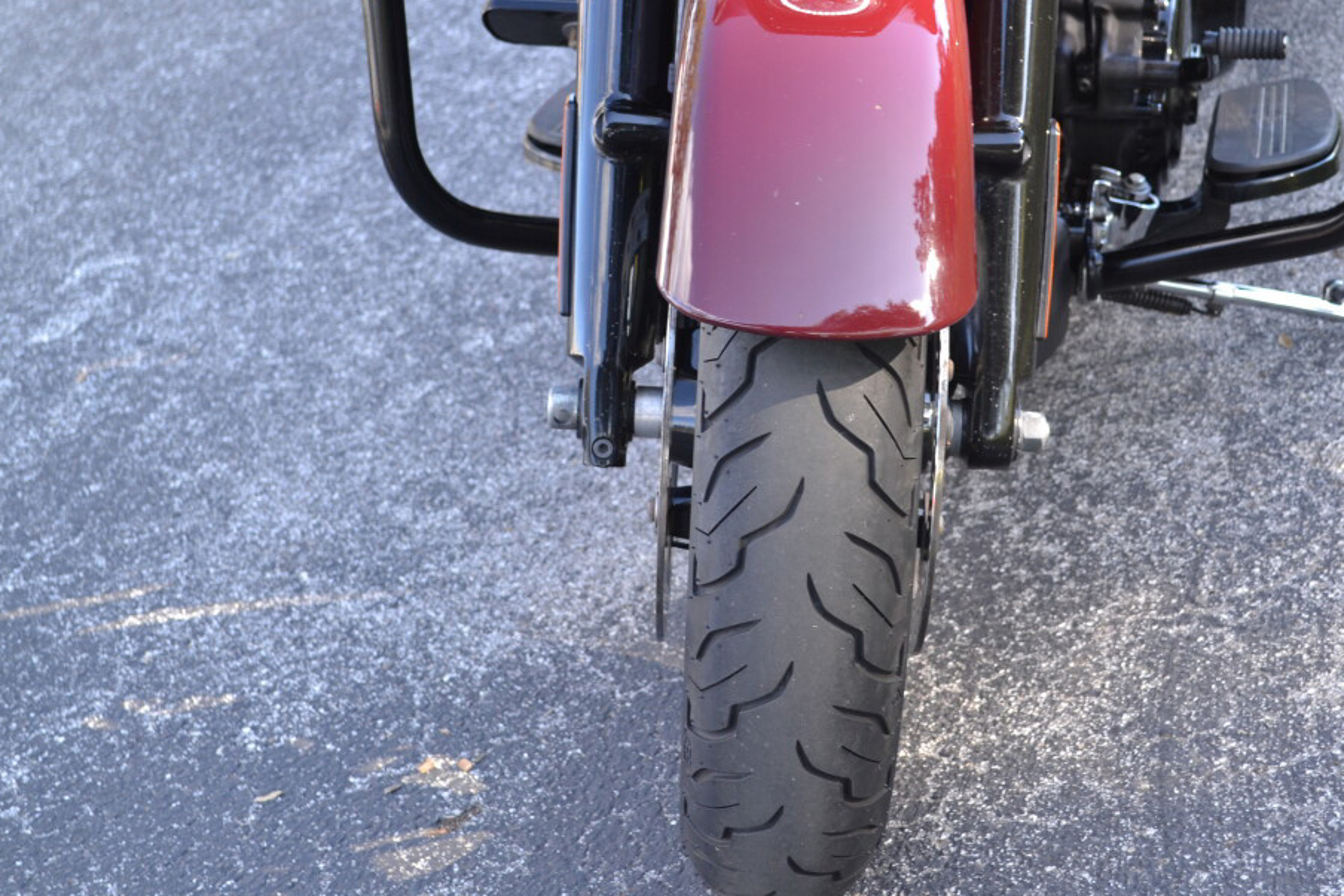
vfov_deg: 19.5
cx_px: 822
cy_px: 337
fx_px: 2601
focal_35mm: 70
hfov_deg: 28.9
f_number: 5.6
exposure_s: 1/125
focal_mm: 35
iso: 400
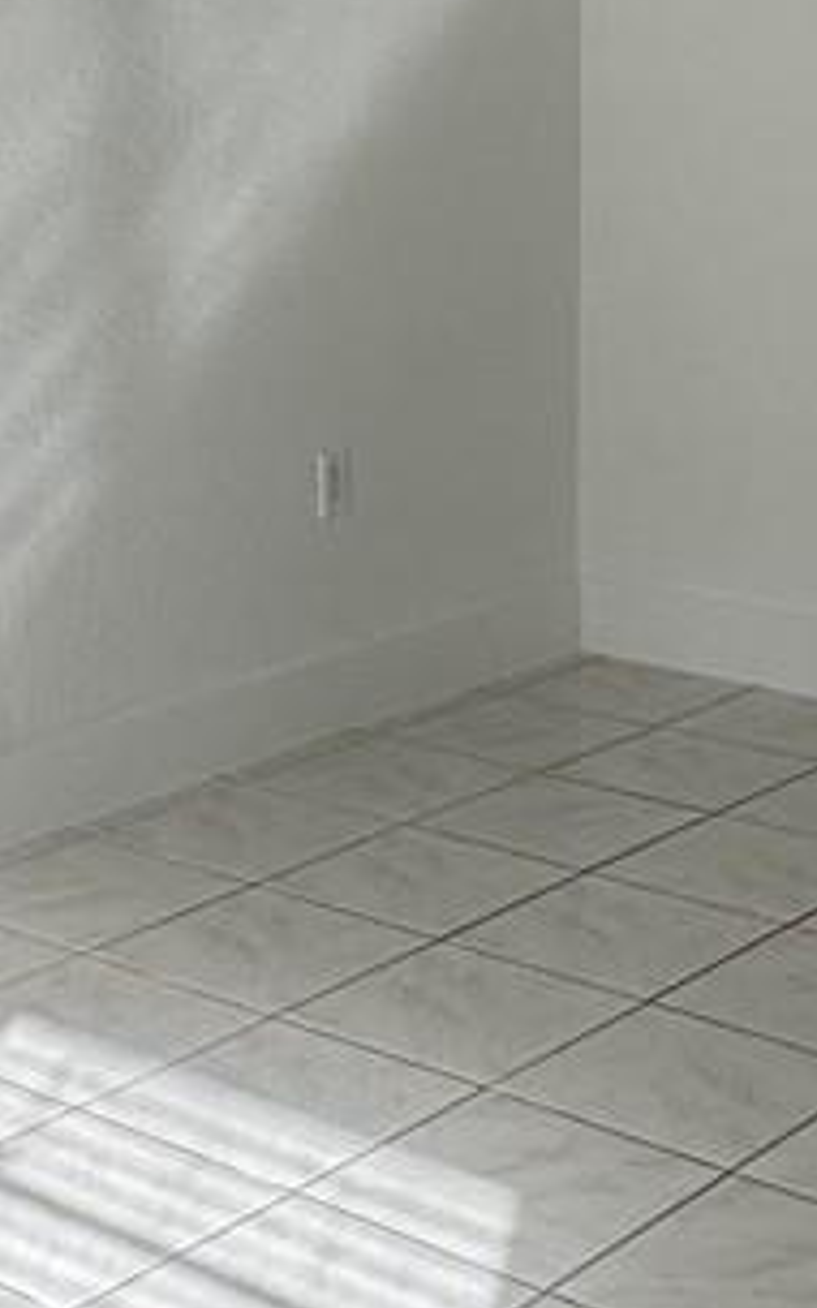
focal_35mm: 78
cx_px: 374
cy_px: 310
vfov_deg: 26.1
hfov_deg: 16.7
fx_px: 2779
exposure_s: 1/316
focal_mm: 2.22
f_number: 2.2
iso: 40
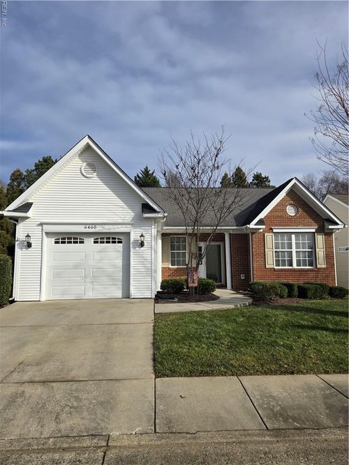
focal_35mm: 23
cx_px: 174
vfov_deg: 73.9
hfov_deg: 58.9
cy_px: 232
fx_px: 309
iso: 25
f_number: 1.8
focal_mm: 5.4
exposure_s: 1/2820
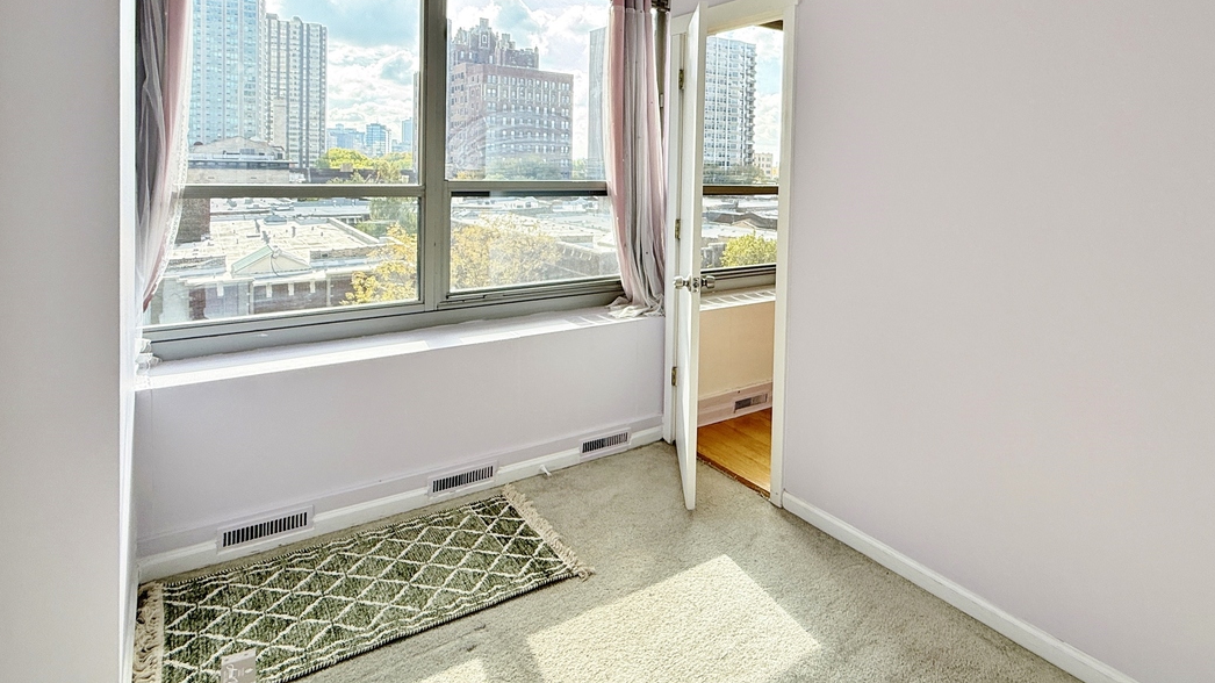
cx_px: 717
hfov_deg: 83.0
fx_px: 676
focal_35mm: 21
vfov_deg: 51.7
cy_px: 187
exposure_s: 1/162
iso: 64
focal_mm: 2.22
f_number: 2.2
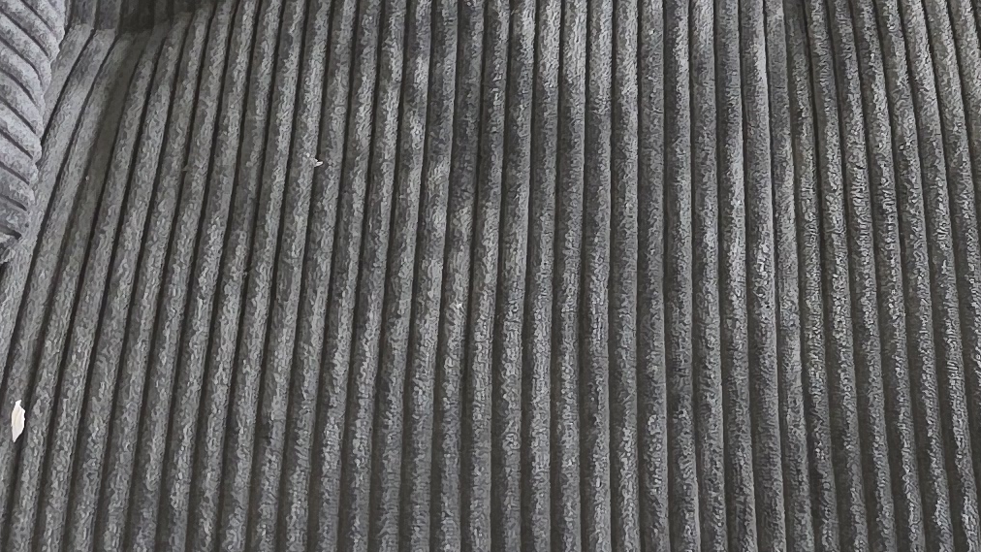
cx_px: 1379
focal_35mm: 99
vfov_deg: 10.8
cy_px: -658
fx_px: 2575
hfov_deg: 19.4
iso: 160
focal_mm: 6.3
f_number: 1.7
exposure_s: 1/20
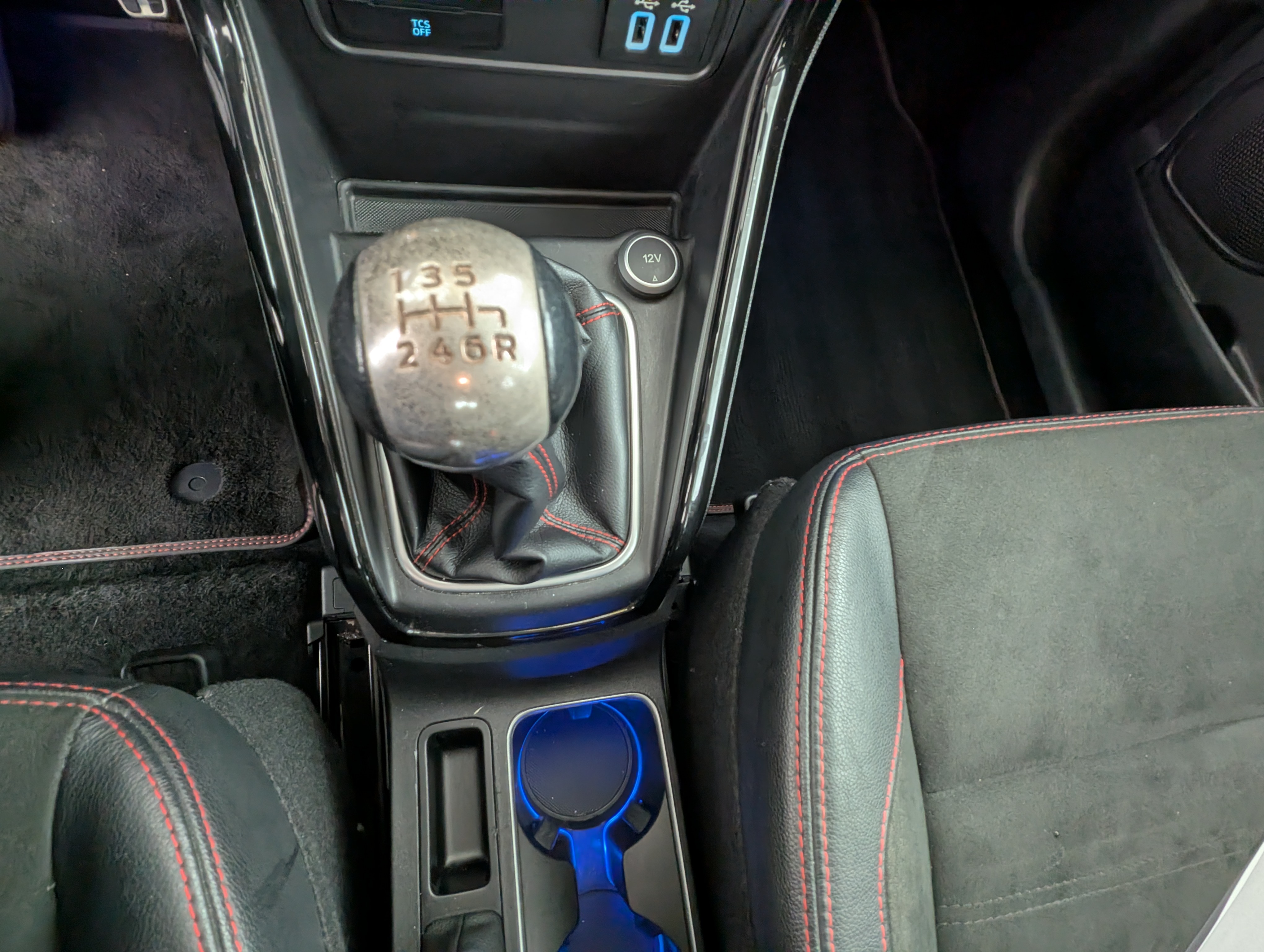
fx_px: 585
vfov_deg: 78.2
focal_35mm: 16
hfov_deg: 94.4
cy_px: 476
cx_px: 632
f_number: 2.2
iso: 384
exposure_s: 1/29.5
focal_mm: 2.35
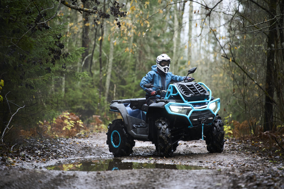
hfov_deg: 13.7
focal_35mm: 150
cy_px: 94
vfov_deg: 9.1
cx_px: 142
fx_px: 1183
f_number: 2.8
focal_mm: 150
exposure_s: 1/320
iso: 800
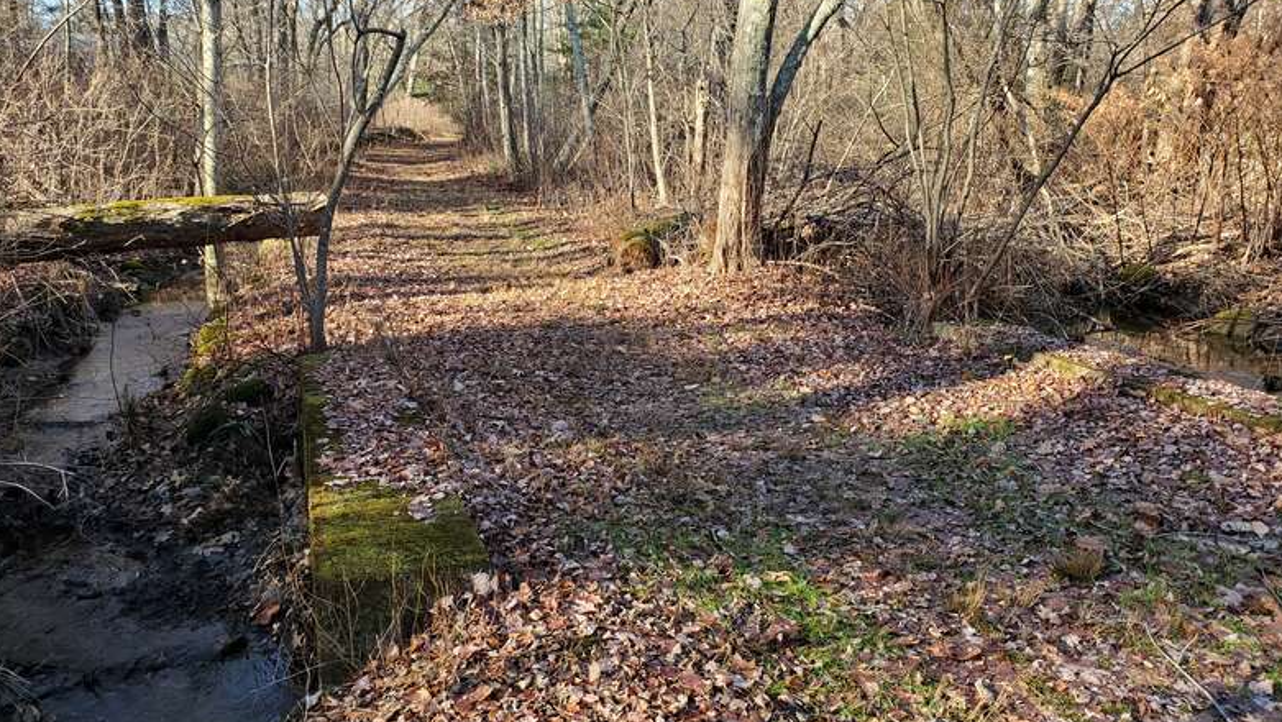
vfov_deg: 40.1
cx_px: 647
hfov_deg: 66.0
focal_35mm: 29
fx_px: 986
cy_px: 312
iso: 50
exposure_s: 1/133
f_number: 2.4
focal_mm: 4.3
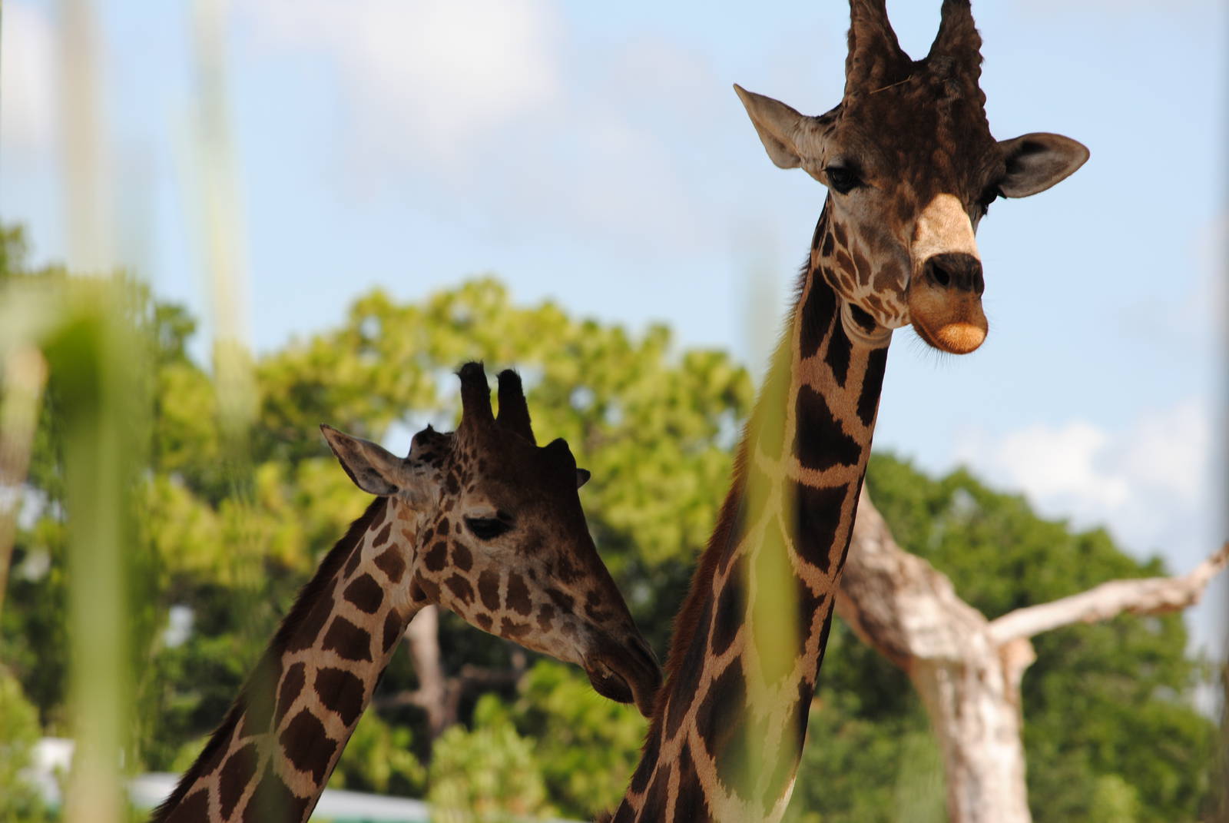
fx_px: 11279
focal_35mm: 330
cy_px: 412
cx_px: 614
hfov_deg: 6.2
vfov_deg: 4.2
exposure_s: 1/200
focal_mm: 220
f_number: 8
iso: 100
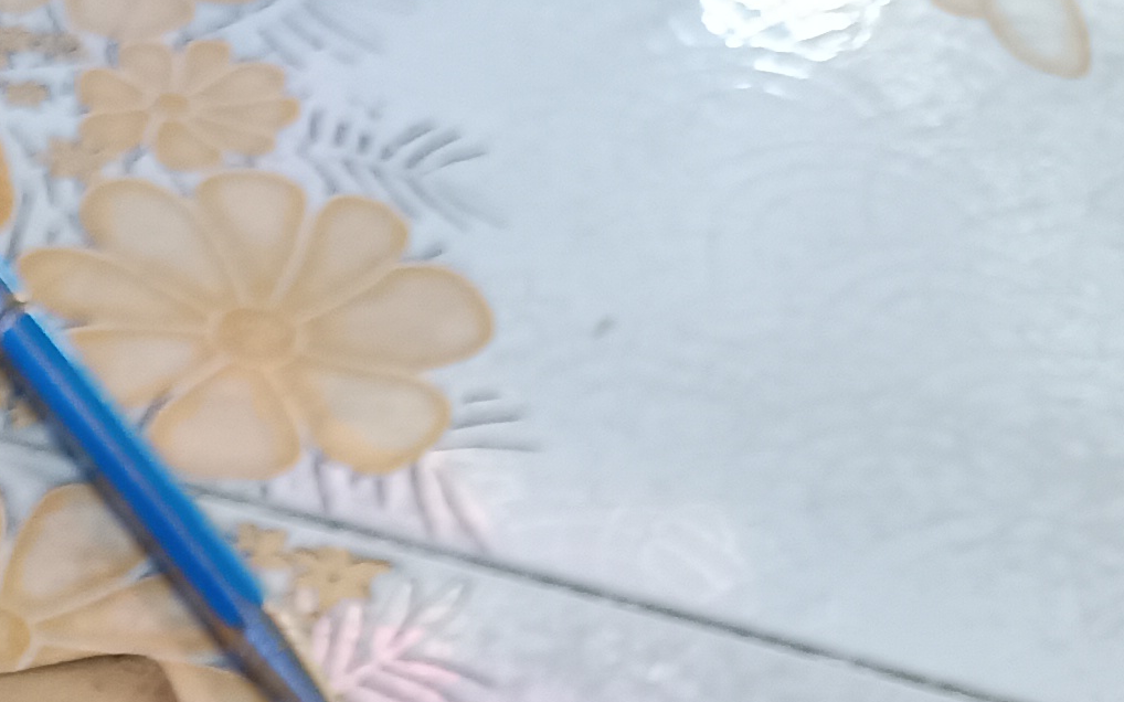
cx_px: -617
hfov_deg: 18.2
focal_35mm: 100
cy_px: 1580
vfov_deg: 11.3
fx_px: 3063
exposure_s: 1/33.3
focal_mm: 5.31
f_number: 1.7
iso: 863
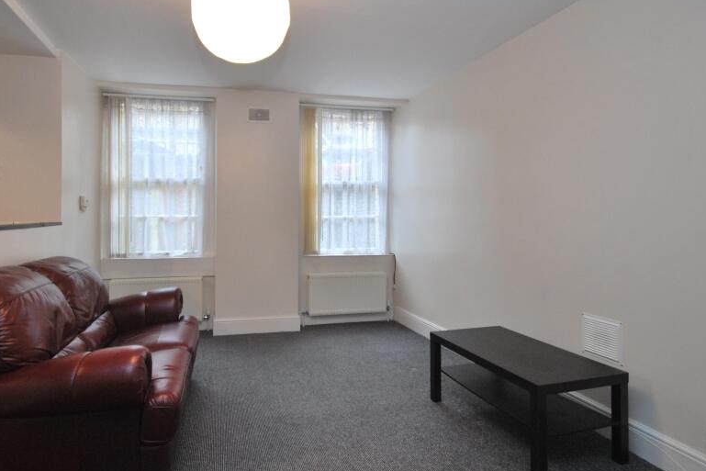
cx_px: 306
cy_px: 203
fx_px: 392
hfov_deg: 83.5
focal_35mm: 20
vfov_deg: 61.7
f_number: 3.5
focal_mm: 10
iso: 400
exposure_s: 1/30
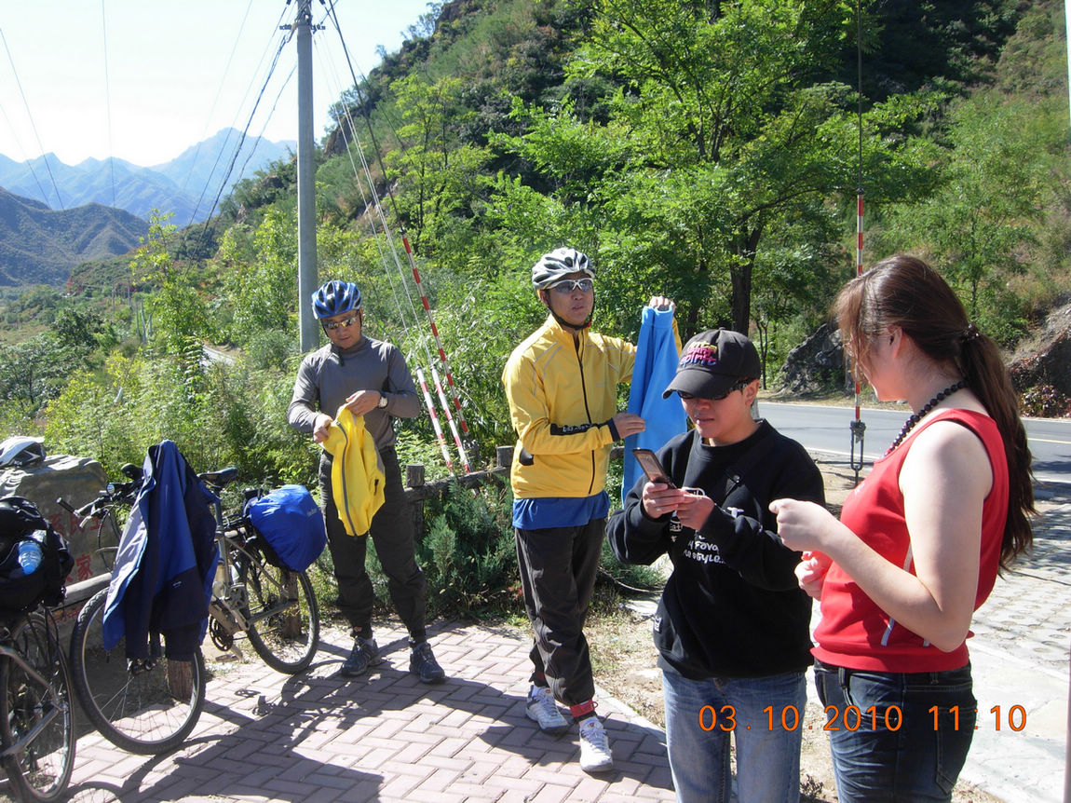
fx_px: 1114
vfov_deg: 39.6
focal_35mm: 36
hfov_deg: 51.4
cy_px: 402
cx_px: 536
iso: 50
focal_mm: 7.5
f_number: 4.3
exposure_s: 1/203
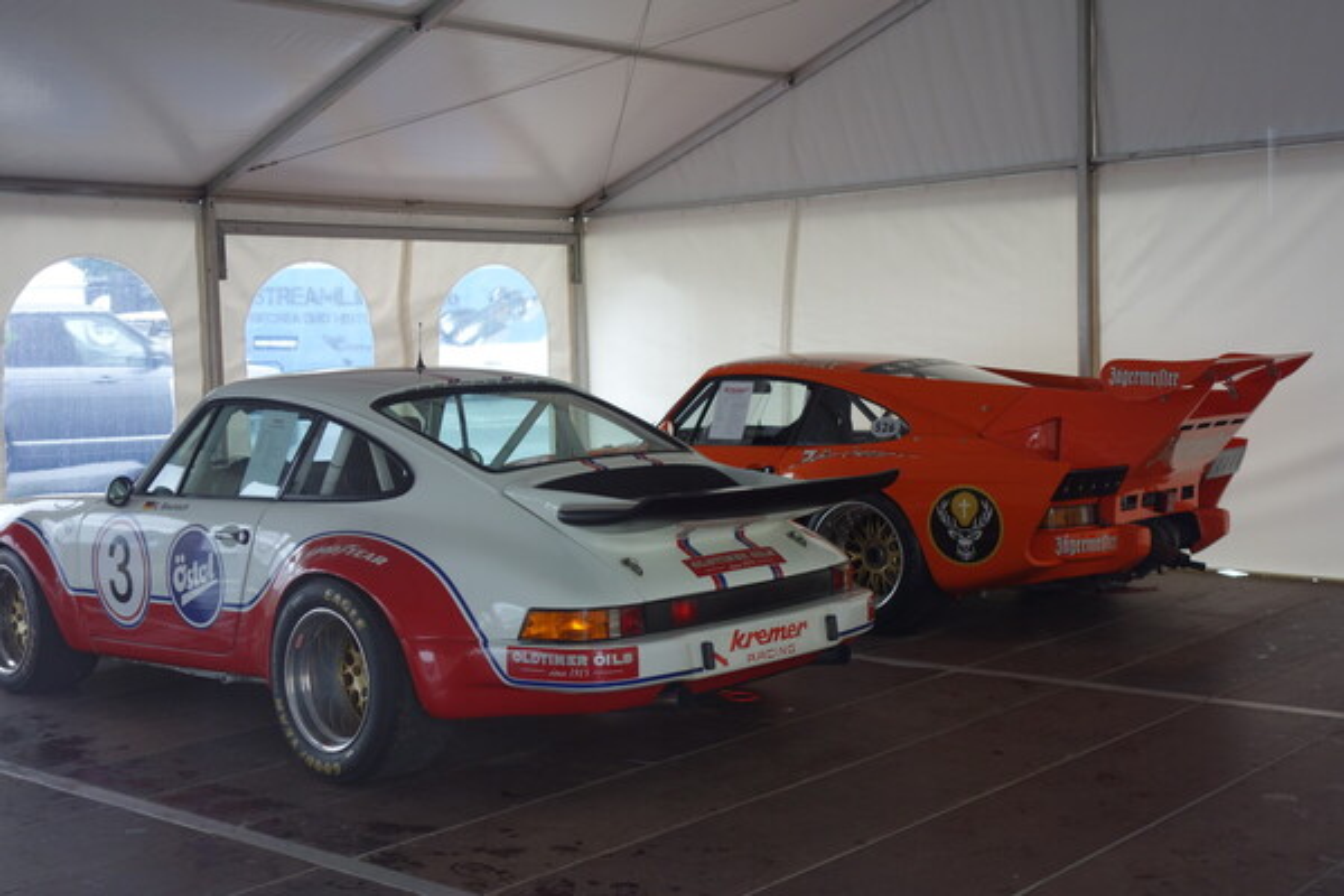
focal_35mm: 45
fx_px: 1680
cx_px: 672
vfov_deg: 29.9
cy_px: 448
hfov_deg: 43.6
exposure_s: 1/60
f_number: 3.2
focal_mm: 16.59
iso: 125
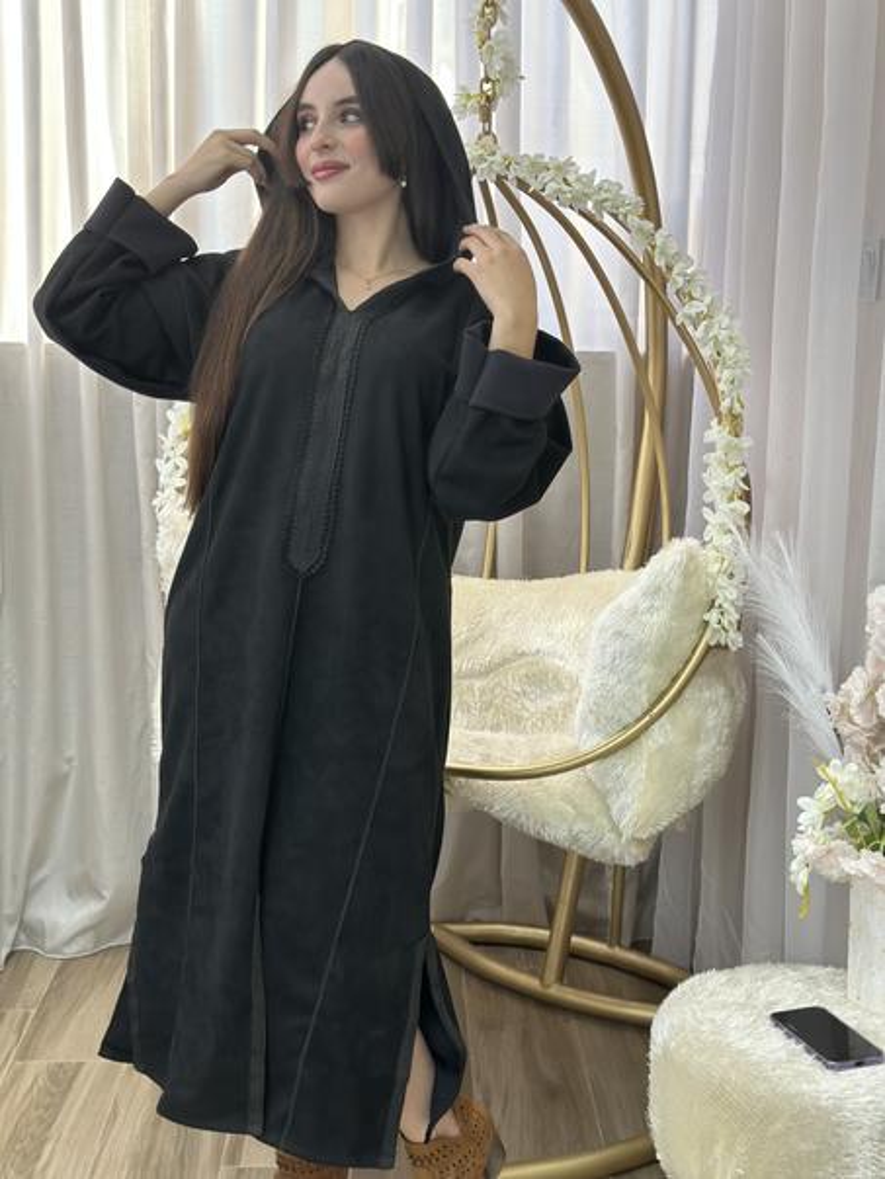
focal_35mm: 48
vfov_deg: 39.7
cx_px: 442
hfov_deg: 30.3
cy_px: 590
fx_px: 1636
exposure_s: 1/236
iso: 80
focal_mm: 6.86
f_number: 1.78
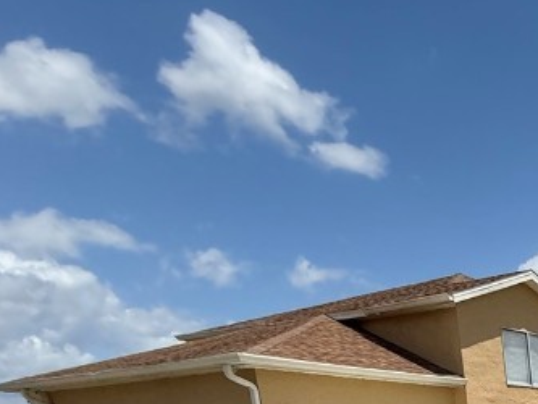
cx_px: 798
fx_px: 669
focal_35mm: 43
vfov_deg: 25.9
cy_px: 588
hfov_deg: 28.8
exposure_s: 1/3460
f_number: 2.2
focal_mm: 2.22
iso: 50
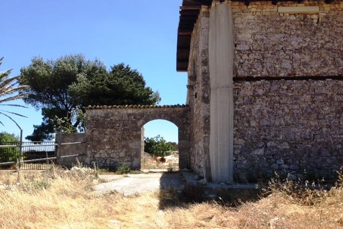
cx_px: 174
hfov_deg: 54.5
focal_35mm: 35
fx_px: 333
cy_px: 110
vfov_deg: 37.8
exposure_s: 1/1163
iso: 50
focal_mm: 4.13
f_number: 2.4
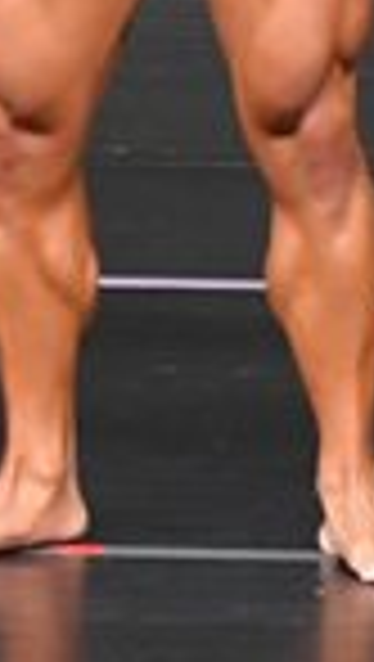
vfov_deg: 1.3
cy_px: -329
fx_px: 29077
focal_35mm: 1654
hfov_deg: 0.7
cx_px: -25
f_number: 5.6
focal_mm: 200
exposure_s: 1/400
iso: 5000
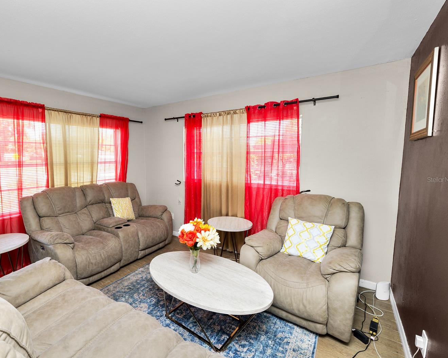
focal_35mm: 16
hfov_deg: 92.2
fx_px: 212
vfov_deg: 80.4
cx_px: 185
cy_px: 180
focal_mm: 14
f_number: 6.3
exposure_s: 1/60
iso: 320
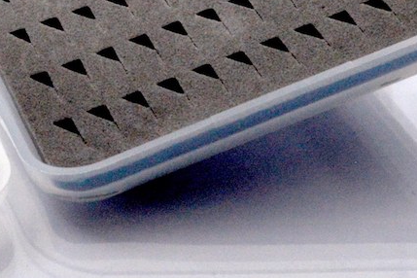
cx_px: -37
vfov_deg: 7.7
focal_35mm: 176
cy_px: -103
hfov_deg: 11.5
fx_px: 2039
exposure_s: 1/200
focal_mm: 42
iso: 1600
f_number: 29
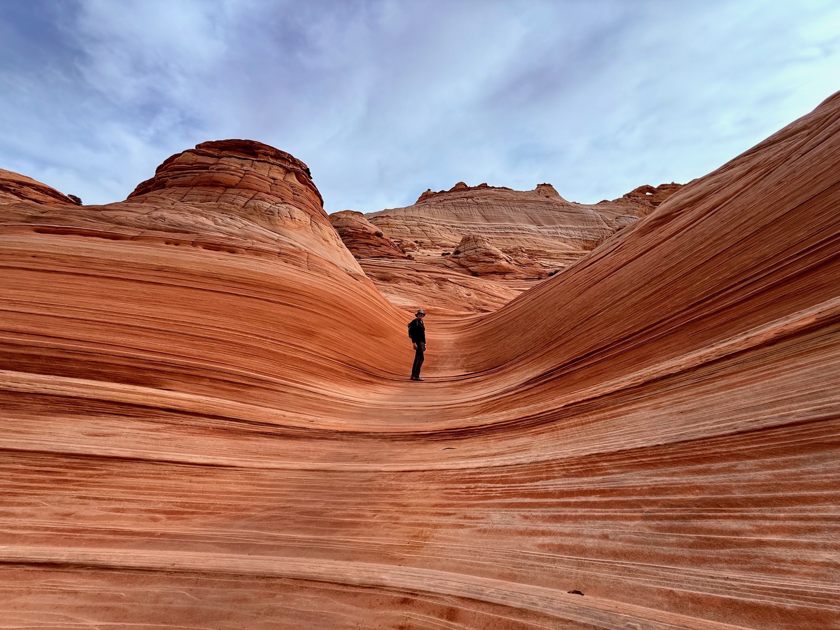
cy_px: 315
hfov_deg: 102.1
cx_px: 420
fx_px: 340
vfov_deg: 85.7
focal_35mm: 14
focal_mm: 2.22
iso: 64
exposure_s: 1/1698
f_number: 2.2
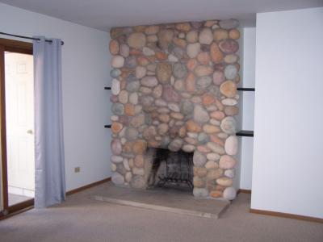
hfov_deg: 49.0
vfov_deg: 37.7
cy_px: 121
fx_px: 355
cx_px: 162
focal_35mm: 38
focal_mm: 6.3
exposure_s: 1/60
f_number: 2.8
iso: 140
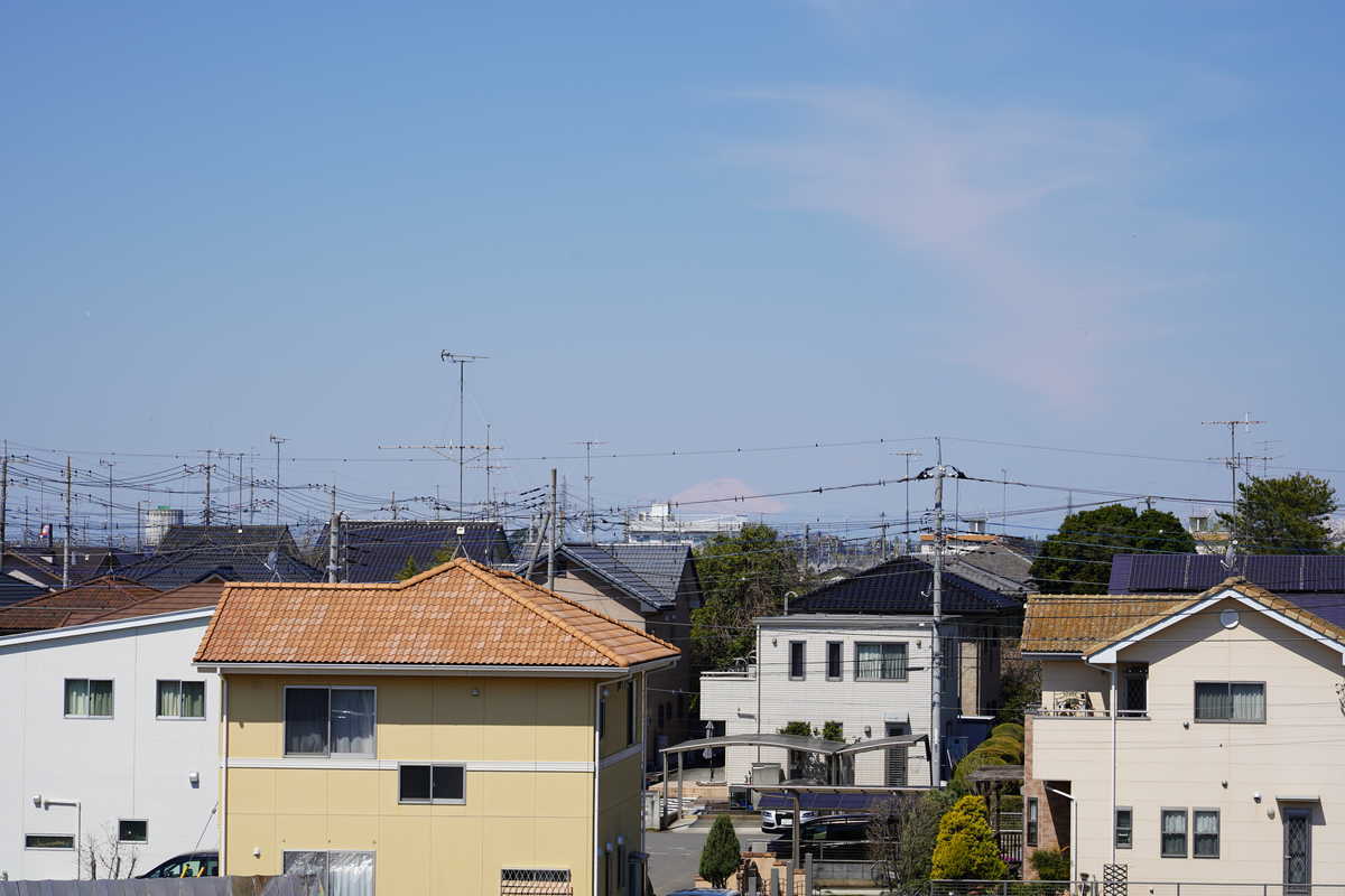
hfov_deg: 19.5
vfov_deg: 13.0
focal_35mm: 105
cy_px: 448
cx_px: 672
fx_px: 3923
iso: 100
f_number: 10
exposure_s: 1/320
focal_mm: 105
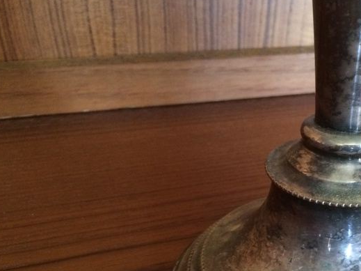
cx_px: 294
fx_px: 542
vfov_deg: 27.5
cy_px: 217
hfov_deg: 35.5
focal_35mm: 52
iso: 320
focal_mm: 4.12
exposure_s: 1/17
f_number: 2.2
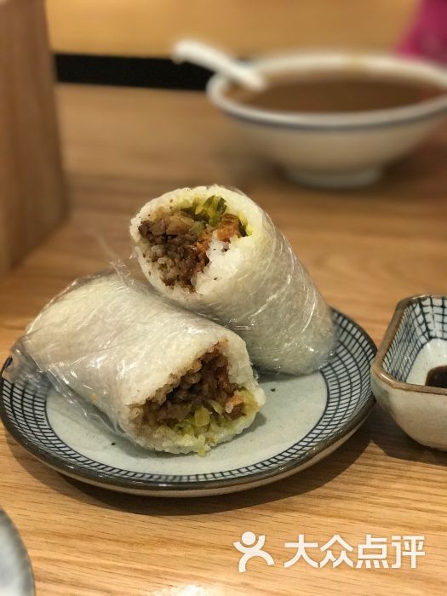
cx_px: 224
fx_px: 981
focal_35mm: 57
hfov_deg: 25.7
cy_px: 298
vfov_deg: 33.8
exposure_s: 1/50
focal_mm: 6.6
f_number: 2.8
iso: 500
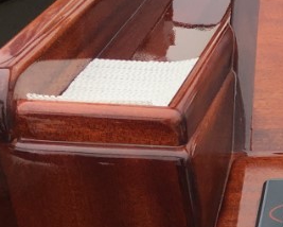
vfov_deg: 12.0
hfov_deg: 13.1
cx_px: 568
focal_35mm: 127
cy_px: 220
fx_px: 1064
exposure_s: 1/323
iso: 25
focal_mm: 4.15
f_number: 2.2
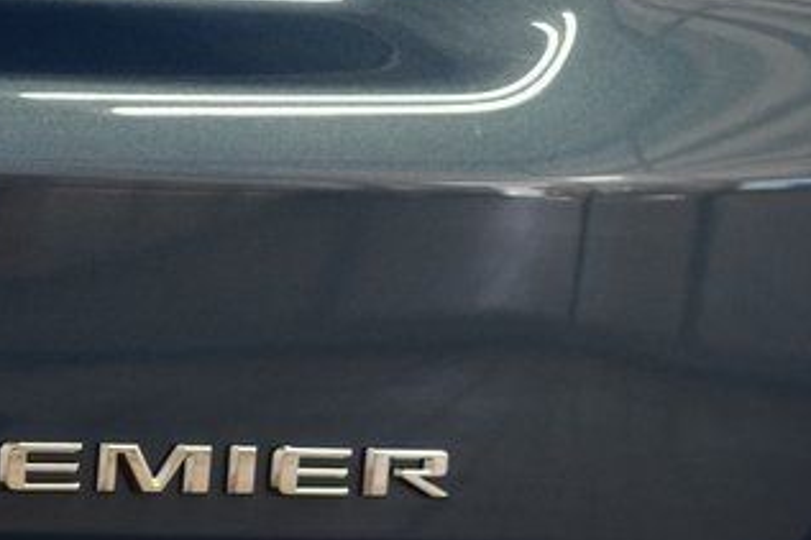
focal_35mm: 212
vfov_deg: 6.5
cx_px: 95
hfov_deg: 9.7
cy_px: 390
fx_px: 4773
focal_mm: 70
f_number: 4
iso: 1600
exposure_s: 1/125
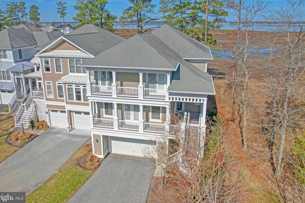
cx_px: 150
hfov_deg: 76.1
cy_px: 97
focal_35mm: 23
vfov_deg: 55.1
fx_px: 195
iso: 150
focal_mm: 8.4
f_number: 2.8
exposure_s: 1/1500
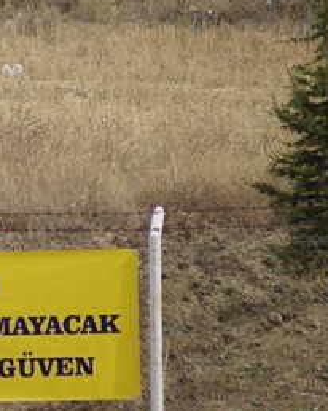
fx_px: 12744
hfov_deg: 1.5
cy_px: 212
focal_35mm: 1049
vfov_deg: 1.8
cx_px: -166
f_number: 5.6
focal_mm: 300
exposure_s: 1/500
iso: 125
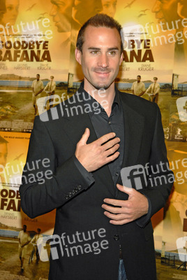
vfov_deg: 28.0
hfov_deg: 19.0
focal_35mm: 72
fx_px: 559
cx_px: 94
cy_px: 140
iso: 400
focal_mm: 48
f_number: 5.6
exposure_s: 1/100
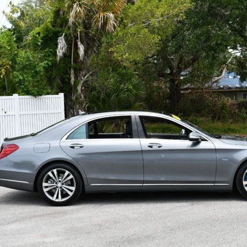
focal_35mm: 67
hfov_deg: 25.7
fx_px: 541
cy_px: 124
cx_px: 146
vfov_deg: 25.7
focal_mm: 35
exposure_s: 1/250
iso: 140
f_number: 8
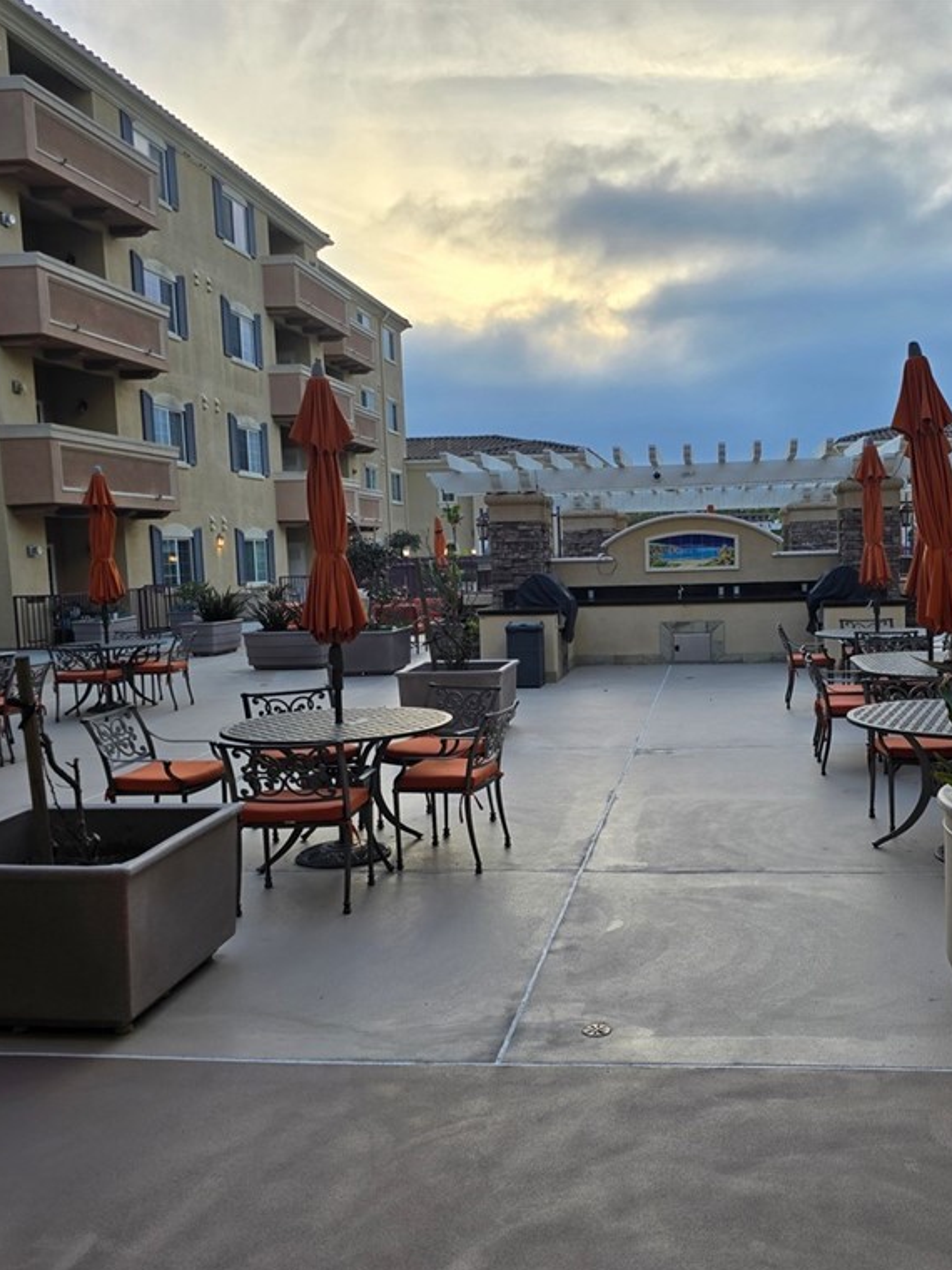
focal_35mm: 31
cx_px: 623
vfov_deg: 58.4
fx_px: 1137
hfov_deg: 44.9
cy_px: 638
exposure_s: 1/180
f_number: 1.7
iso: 20
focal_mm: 6.3
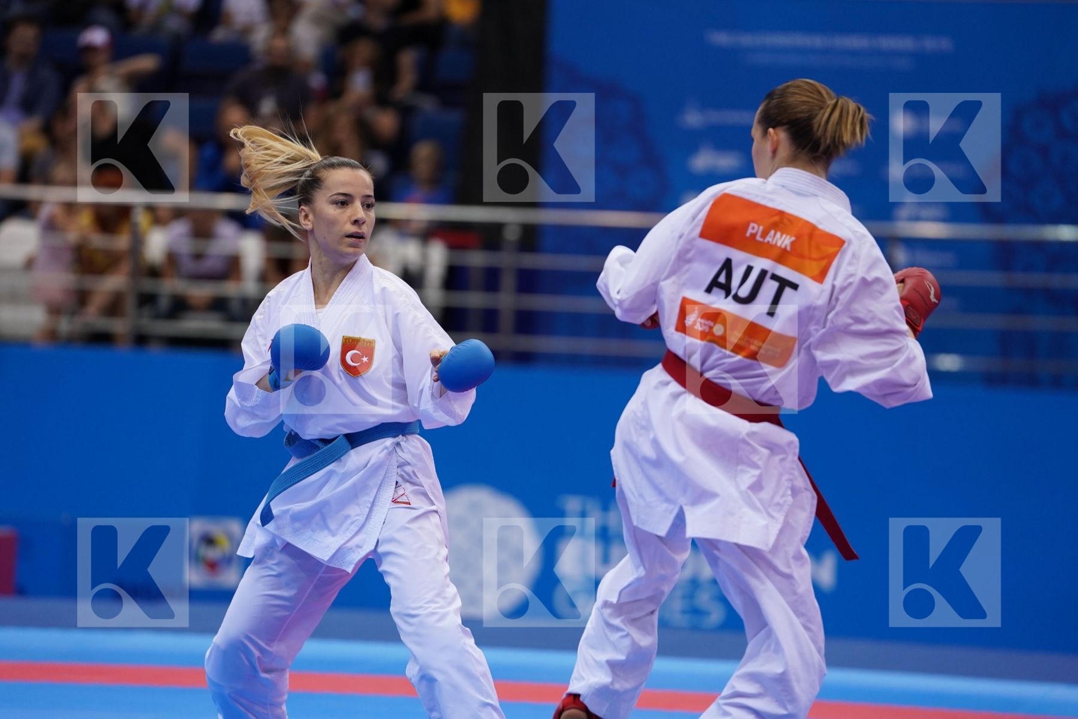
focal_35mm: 200
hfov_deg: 10.3
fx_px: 5988
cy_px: 360
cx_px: 539
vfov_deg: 6.9
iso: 1000
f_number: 2.8
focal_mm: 200
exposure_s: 1/1000
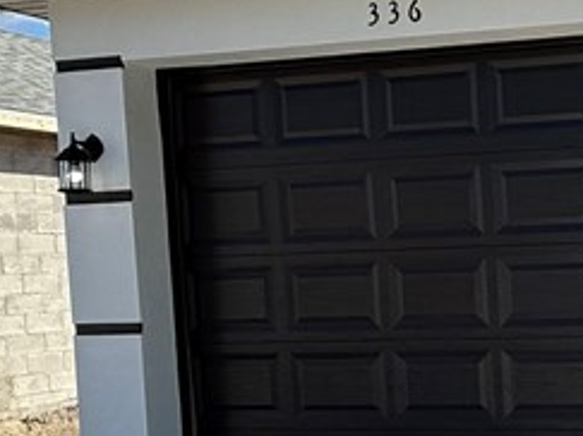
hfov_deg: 26.7
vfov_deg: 24.6
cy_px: 314
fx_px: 993
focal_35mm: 59
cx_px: 789
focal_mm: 2.22
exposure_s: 1/1105
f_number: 2.2
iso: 64
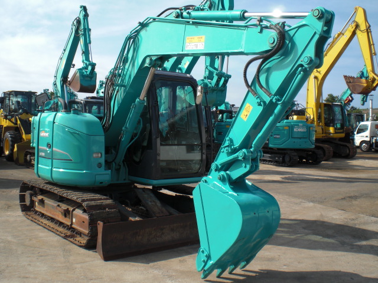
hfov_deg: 49.0
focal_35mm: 38
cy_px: 142
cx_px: 189
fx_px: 415
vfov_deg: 37.7
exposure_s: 1/320
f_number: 5.6
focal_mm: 6.3
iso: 64
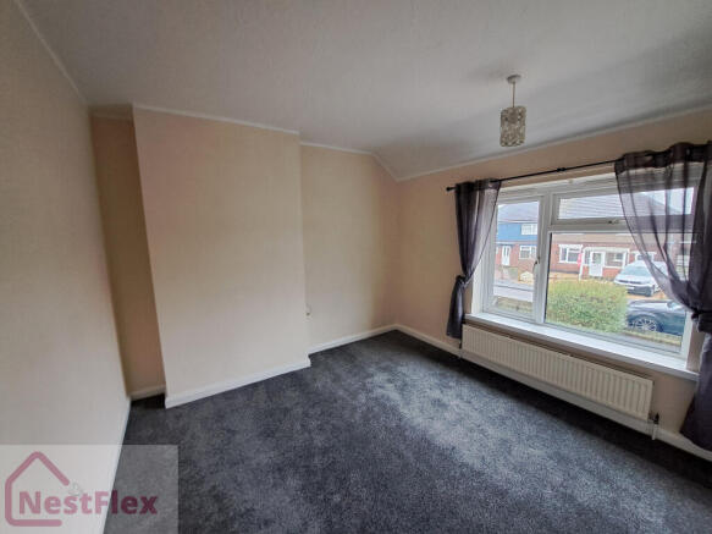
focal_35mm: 13
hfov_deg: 106.2
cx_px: 356
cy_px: 267
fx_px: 267
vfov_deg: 89.9
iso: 160
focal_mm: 1.74
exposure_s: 1/50
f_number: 2.2
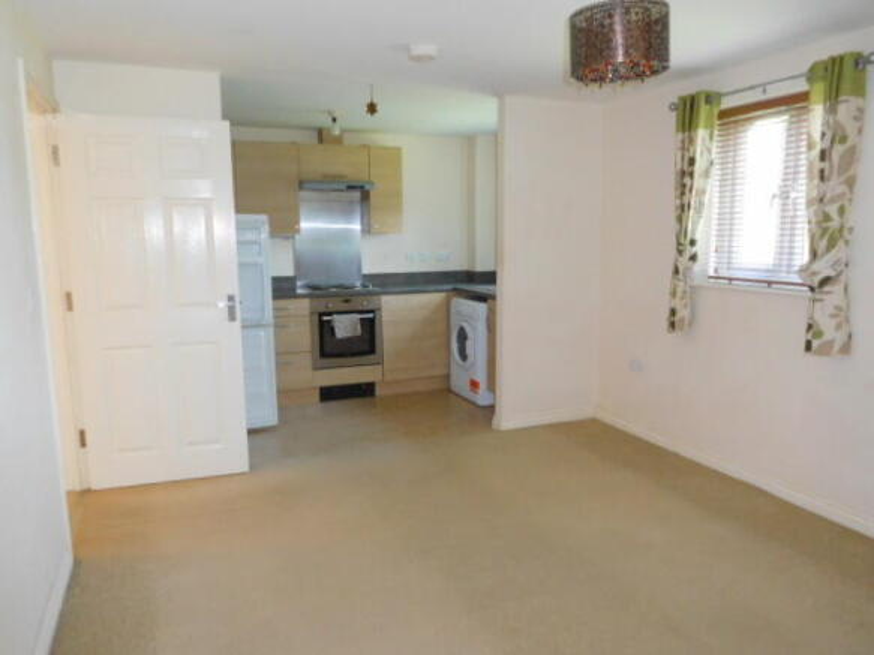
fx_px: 631
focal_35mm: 25
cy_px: 328
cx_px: 437
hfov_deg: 69.4
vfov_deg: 54.9
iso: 400
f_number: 3.4
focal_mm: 4.5
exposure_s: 1/30
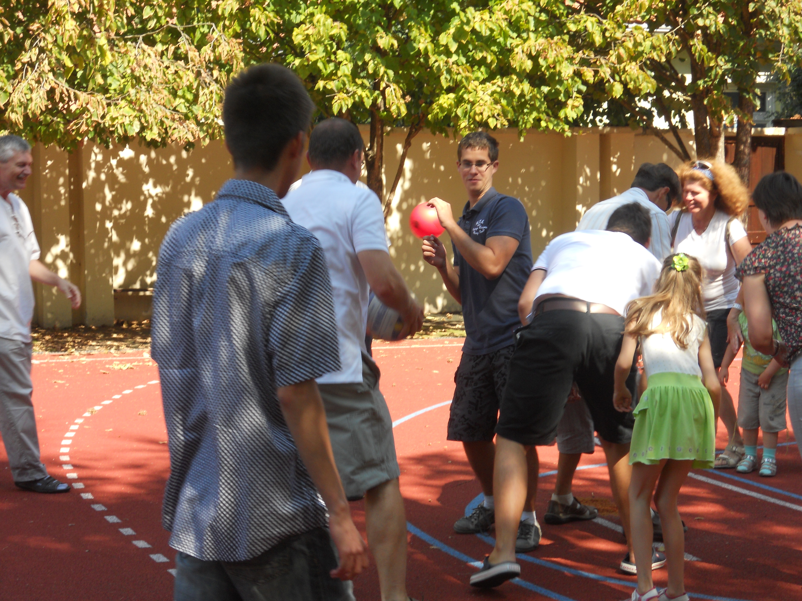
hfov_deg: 25.3
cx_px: 401
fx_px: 1784
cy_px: 300
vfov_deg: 19.1
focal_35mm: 77
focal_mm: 13.9
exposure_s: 1/100
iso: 80
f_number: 5.9
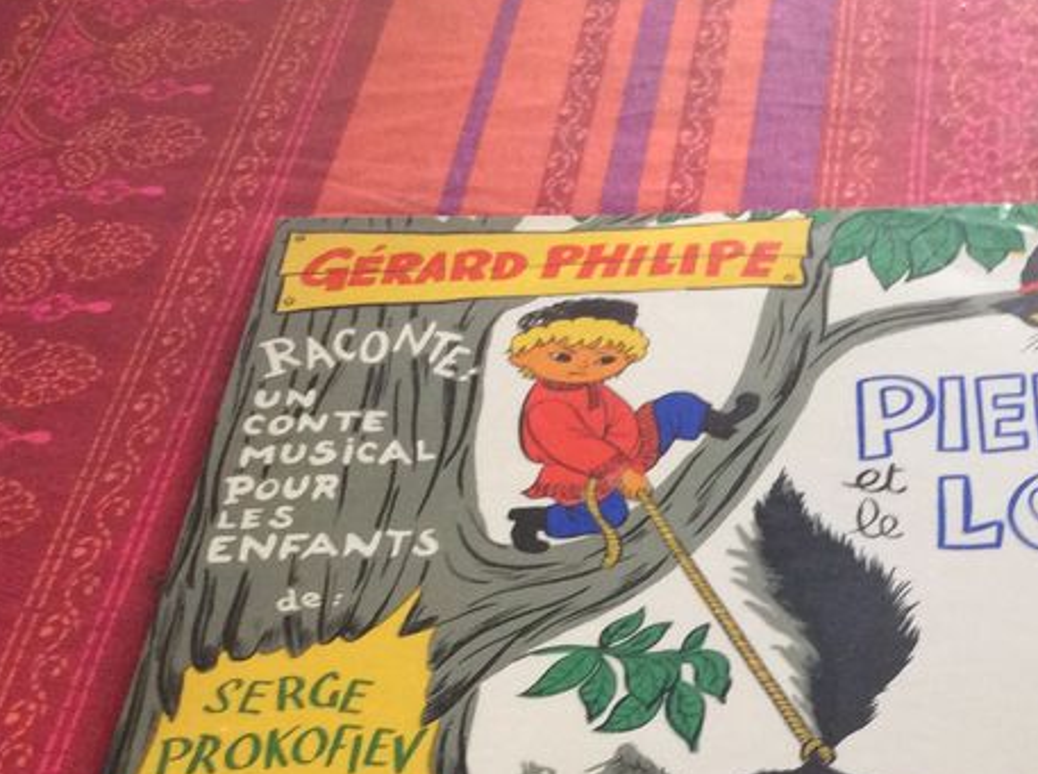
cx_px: 902
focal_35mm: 70
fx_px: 2095
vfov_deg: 20.1
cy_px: 816
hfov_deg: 27.0
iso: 100
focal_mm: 3.3
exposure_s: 1/25
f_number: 2.4
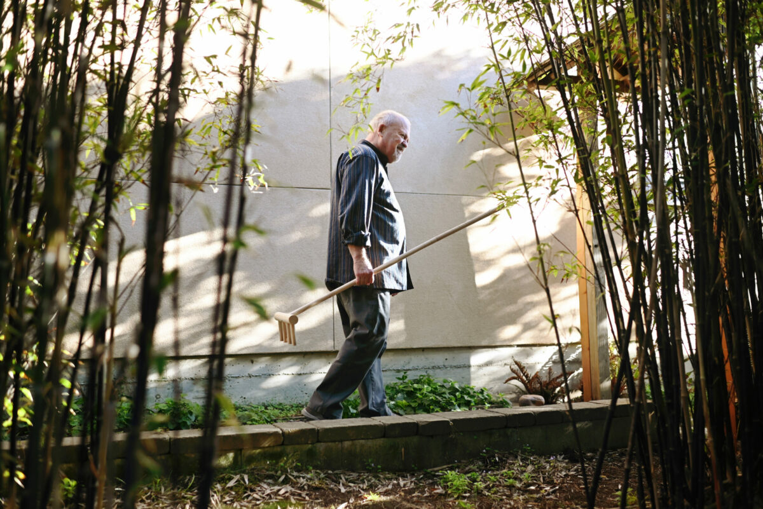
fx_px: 742
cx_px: 382
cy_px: 254
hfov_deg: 54.4
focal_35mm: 35
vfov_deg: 37.9
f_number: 2.2
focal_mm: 35
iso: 800
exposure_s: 1/1000
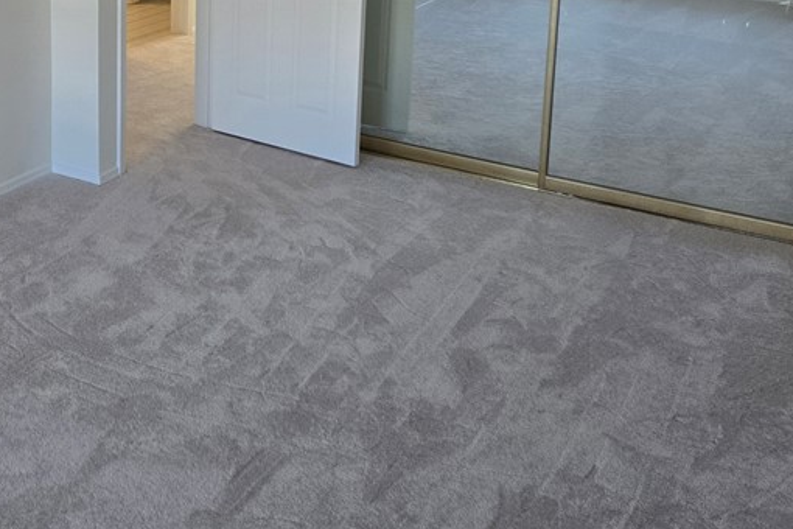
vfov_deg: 26.5
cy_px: -2
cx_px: 82
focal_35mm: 48
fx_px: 1057
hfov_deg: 38.4
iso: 160
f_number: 1.8
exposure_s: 1/120
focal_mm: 5.4
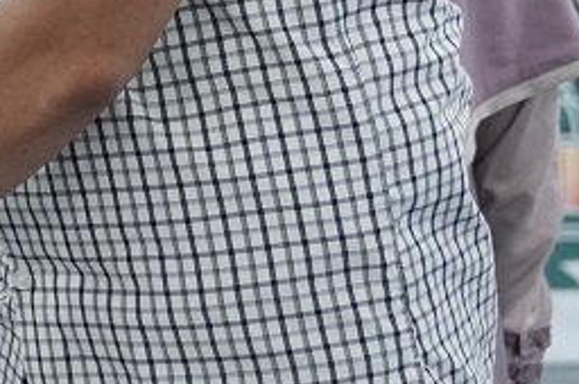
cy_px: -251
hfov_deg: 8.6
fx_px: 3732
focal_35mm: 232
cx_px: -355
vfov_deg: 5.8
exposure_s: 1/200
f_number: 2.8
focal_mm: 33
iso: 3200
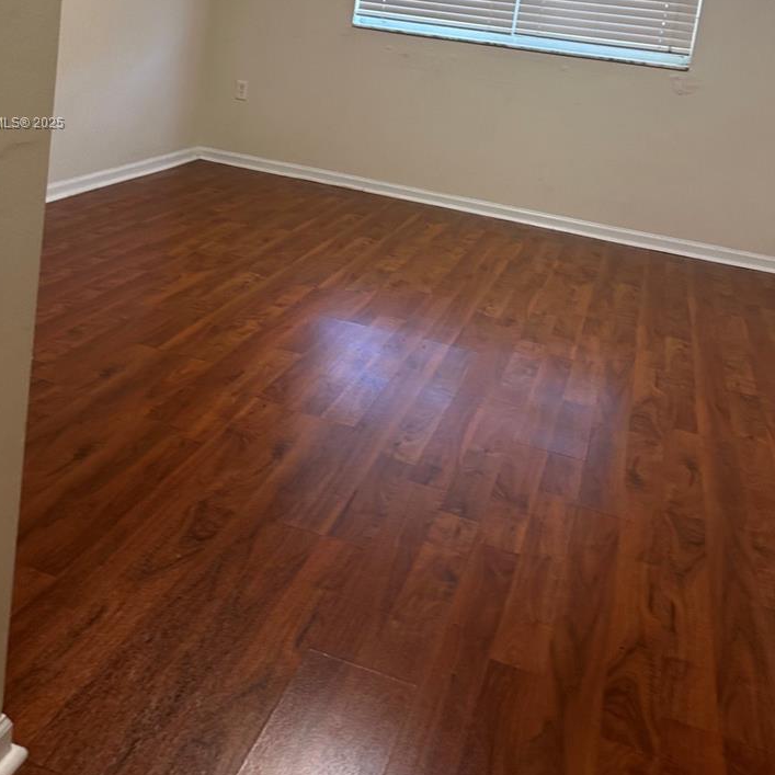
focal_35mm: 36
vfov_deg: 43.3
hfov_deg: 46.0
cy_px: 124
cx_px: 356
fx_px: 912
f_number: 1.78
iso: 125
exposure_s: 1/60
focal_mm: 6.86
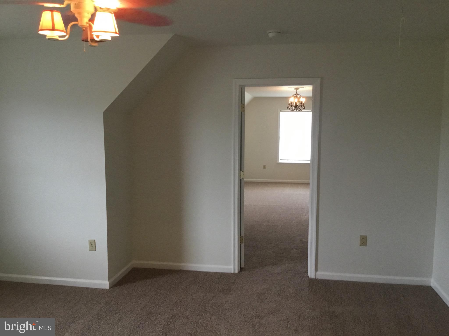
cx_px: 224
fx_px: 402
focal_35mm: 31
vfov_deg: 45.4
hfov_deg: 58.4
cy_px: 168
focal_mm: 3.3
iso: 160
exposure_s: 1/30
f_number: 2.4
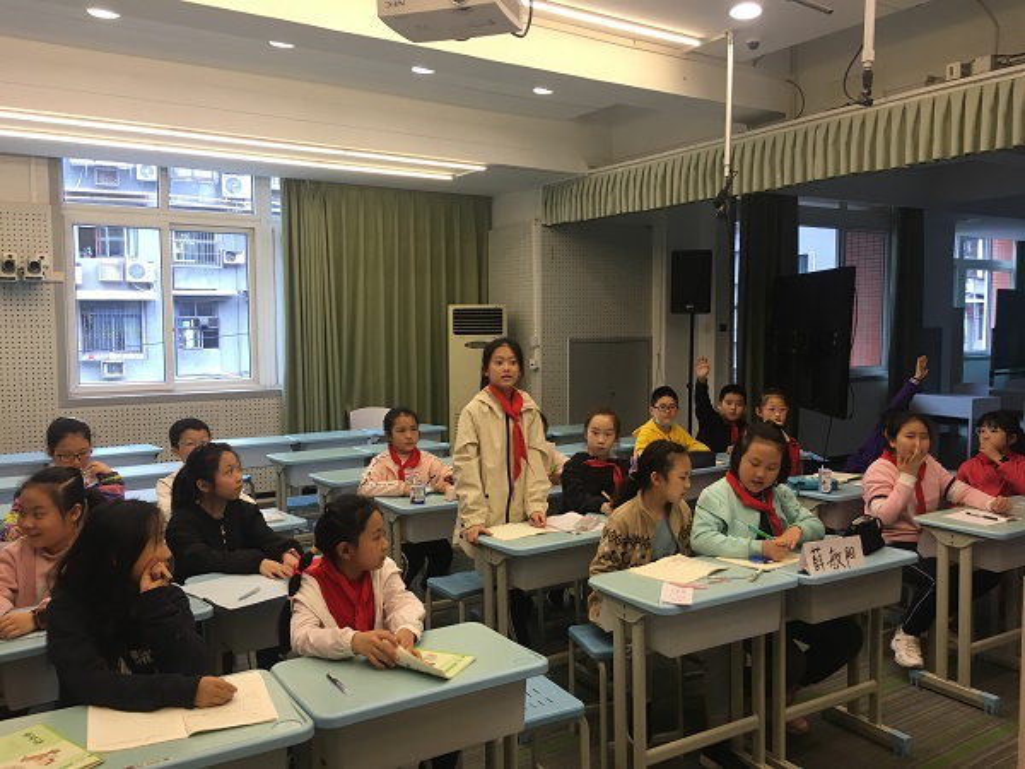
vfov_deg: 48.2
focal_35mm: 29
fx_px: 859
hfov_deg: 61.7
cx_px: 512
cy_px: 384
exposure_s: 1/33
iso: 32
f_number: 2.2
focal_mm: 4.15
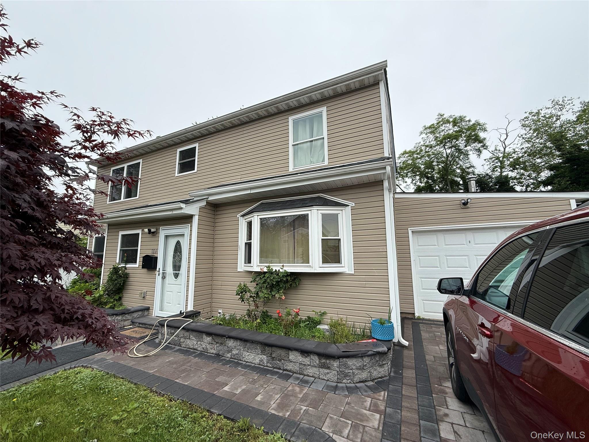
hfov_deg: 102.1
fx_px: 238
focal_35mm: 14
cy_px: 221
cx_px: 294
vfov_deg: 85.7
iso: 50
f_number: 2.2
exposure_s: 1/607
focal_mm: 2.22
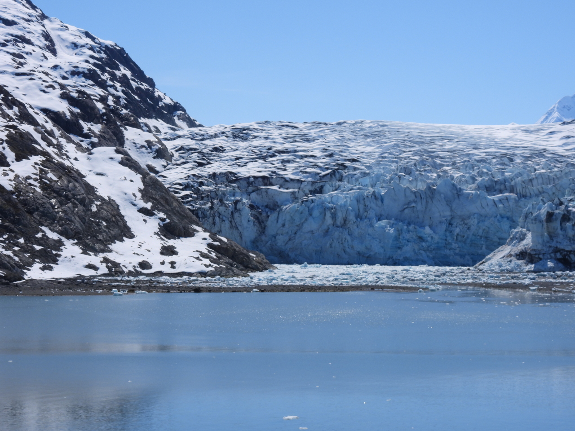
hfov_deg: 20.7
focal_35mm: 95
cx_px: 288
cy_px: 216
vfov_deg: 15.6
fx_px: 1578
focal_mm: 17
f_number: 5.6
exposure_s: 1/1600
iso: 100
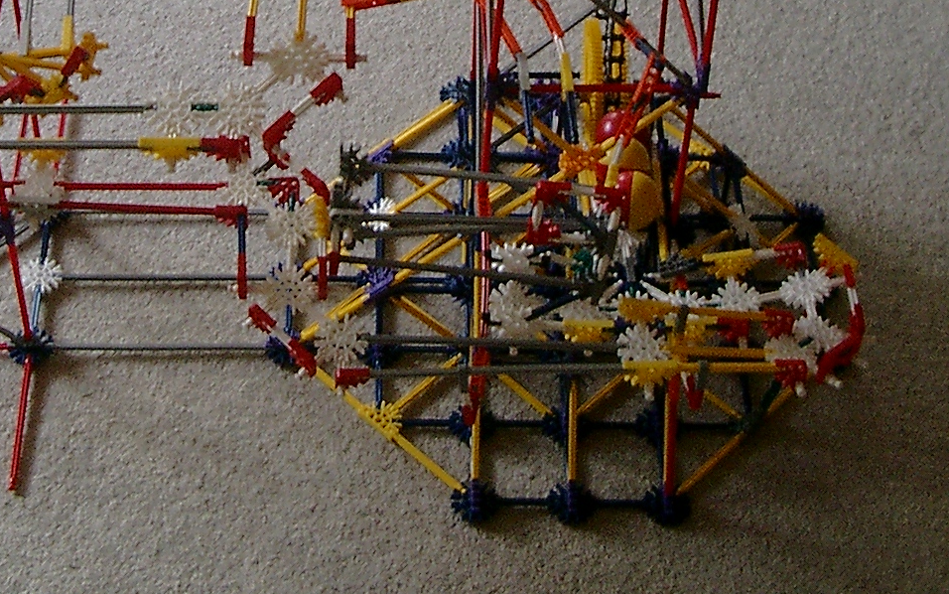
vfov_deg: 15.3
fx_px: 2173
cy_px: -2
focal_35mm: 84
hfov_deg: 24.6
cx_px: 392
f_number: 2.6
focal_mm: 7.6
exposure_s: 1/80
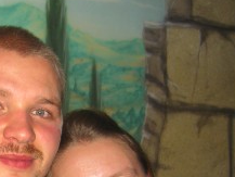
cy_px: 213
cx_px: 22
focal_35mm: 105
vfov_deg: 13.7
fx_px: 713
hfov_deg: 18.4
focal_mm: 7.9
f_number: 2.8
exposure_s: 1/60
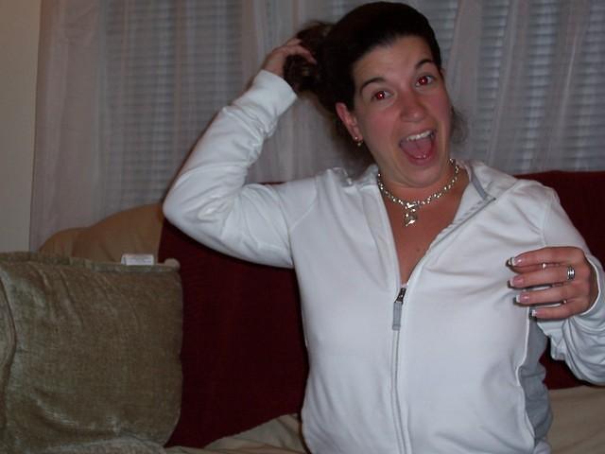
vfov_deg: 25.7
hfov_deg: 33.8
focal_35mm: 57
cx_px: 302
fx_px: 996
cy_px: 227
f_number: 3.4
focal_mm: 8.6
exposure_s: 1/60
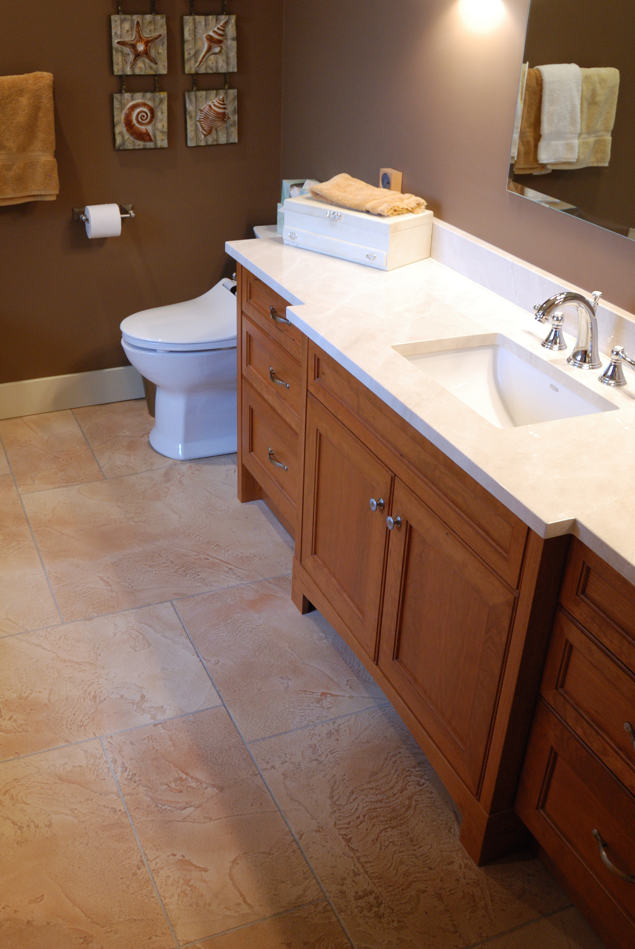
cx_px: 300
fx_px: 923
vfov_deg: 54.3
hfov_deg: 37.9
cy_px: 498
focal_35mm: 35
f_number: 3.5
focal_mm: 18
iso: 400
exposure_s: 1/30
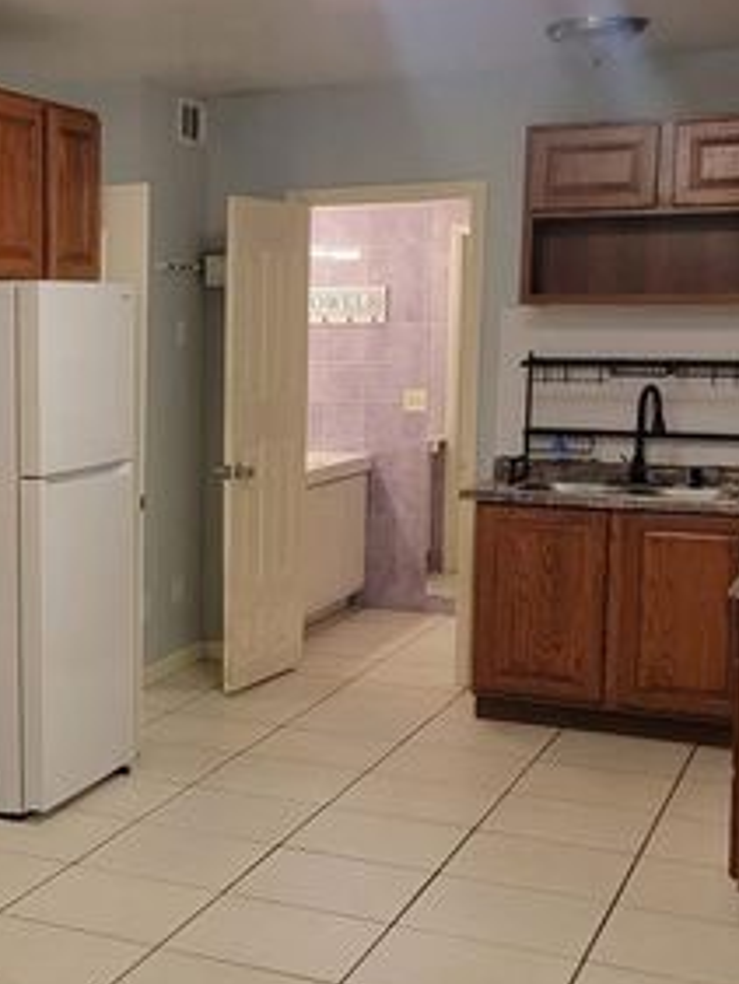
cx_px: -49
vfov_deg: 33.8
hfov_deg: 24.2
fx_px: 1621
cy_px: 453
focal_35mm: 57
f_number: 1.8
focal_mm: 6.7
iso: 320
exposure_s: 1/120
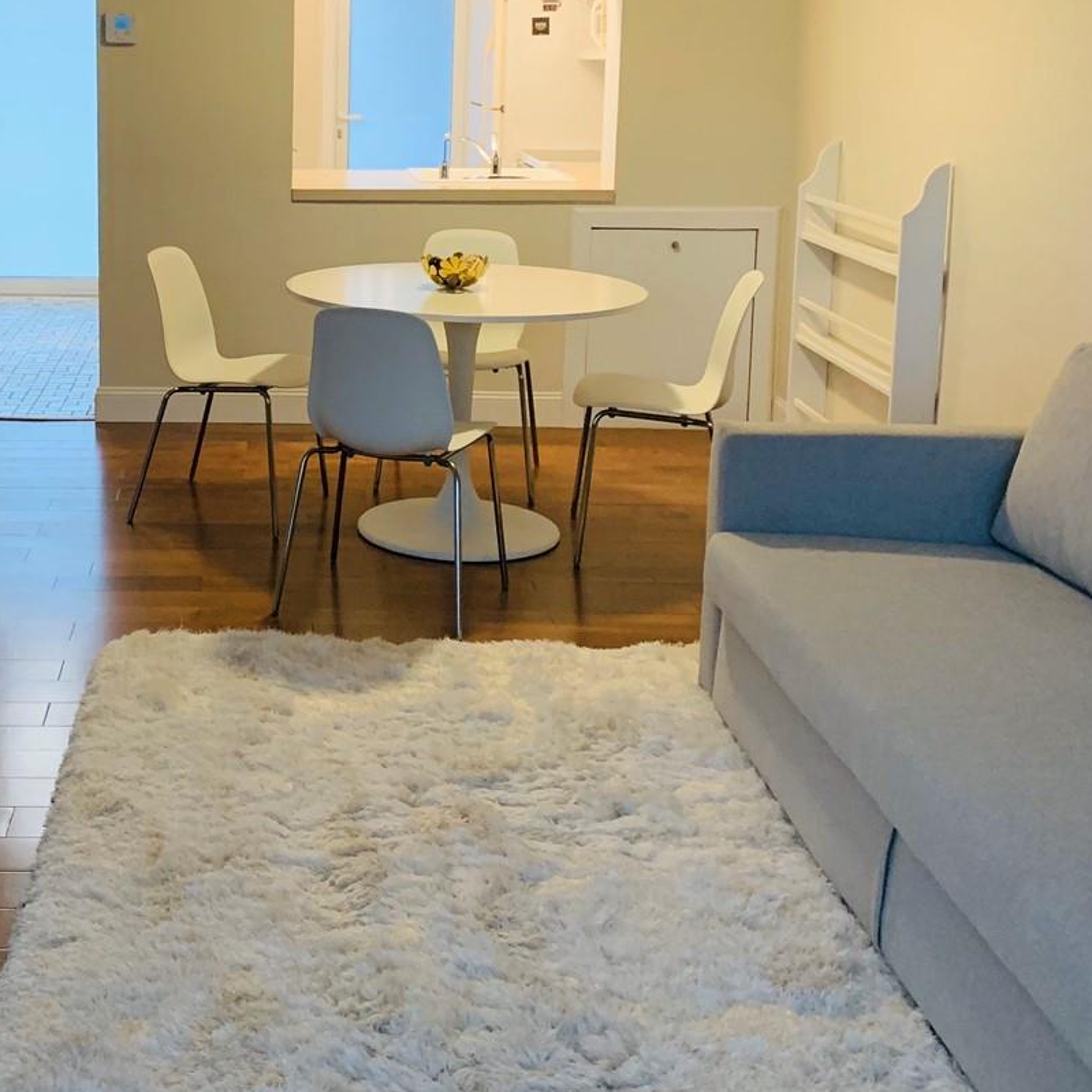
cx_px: 268
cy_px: 298
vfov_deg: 36.1
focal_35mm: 46
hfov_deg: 35.9
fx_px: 1642
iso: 320
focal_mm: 4.25
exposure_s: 1/60
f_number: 1.8
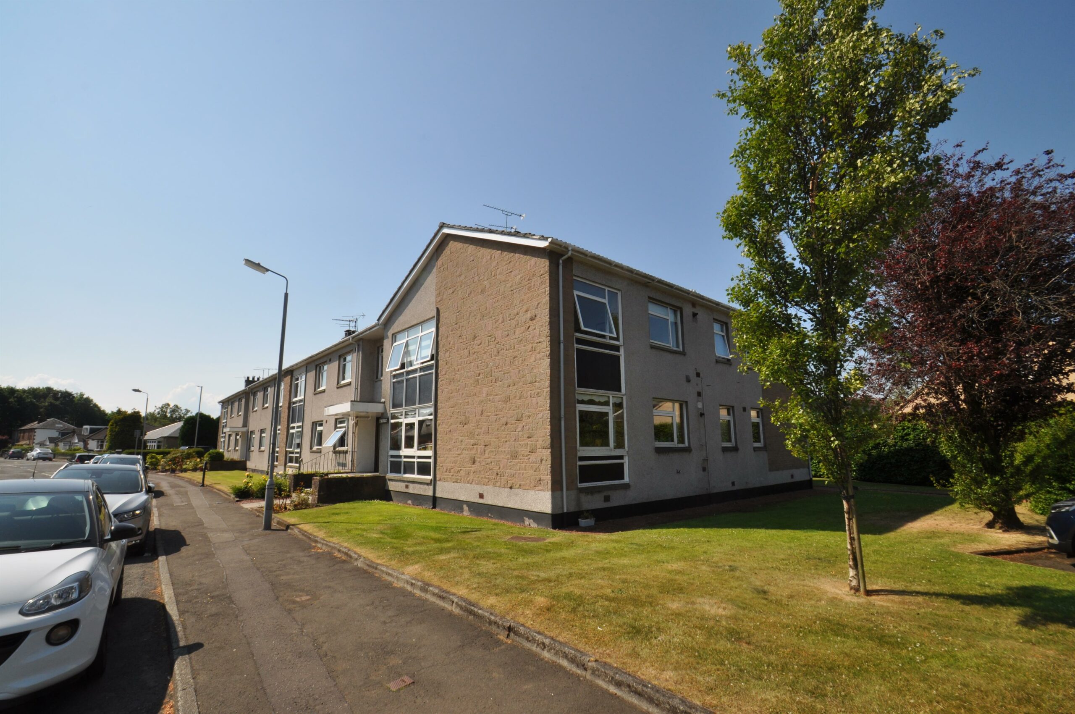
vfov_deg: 77.2
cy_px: 357
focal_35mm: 15
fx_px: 447
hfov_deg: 100.5
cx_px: 538
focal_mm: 10
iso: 200
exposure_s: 1/200
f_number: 11
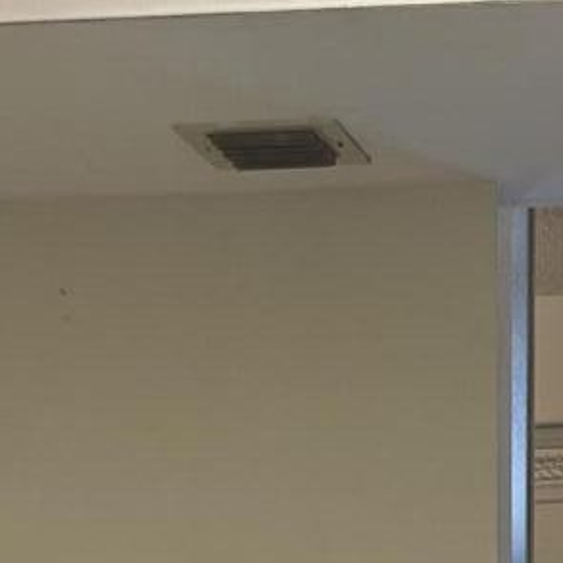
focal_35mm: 157
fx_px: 2889
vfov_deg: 10.4
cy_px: 1068
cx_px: 613
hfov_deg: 11.0
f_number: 1.5
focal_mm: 5.7
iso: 80
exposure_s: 1/120
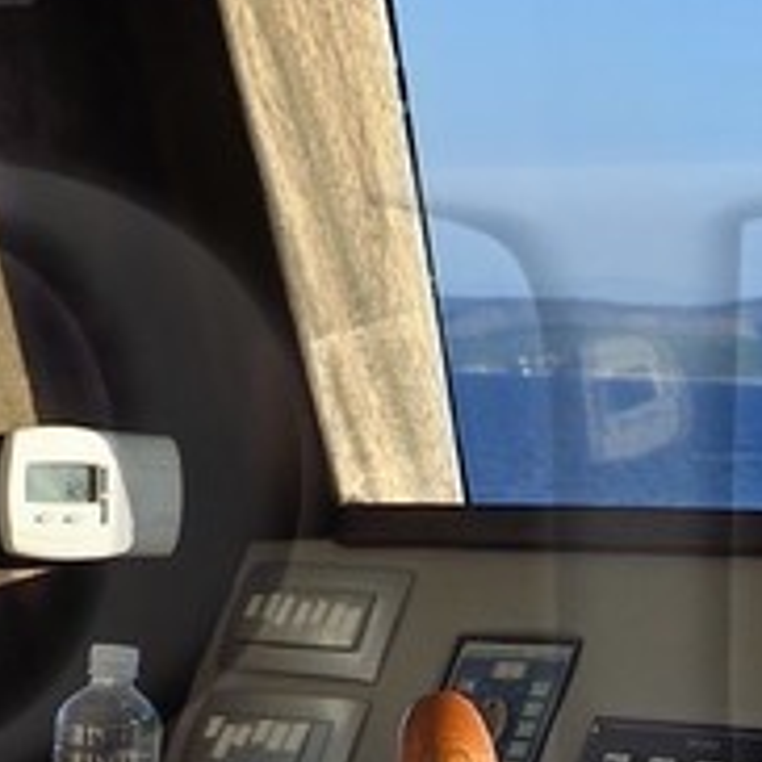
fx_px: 5404
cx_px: 452
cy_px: 856
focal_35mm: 217
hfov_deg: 8.1
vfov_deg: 8.0
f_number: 8
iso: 400
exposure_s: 1/800
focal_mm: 29
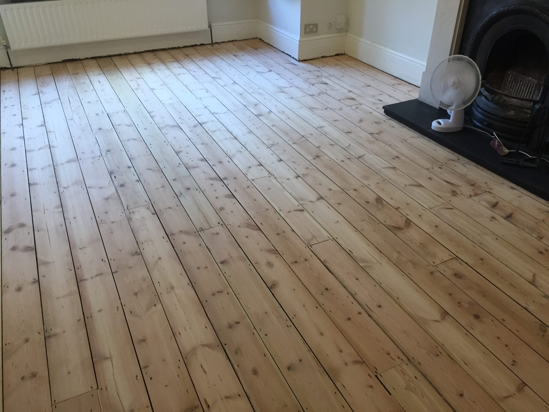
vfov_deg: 48.2
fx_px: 460
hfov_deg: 61.7
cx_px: 274
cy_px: 206
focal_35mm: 29
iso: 80
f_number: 2.2
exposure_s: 1/33
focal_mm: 4.15
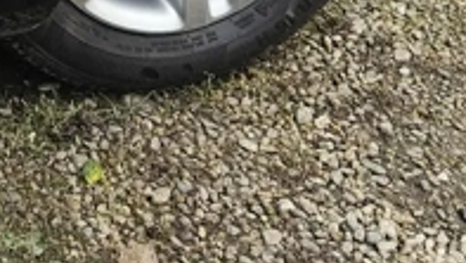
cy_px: -438
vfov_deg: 8.5
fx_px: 1570
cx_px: -80
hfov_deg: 16.3
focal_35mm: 127
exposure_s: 1/374
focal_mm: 5.4
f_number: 1.8
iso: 50
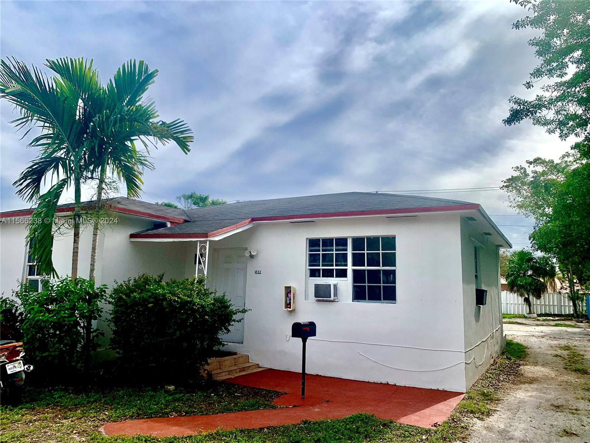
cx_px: 295
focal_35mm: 26
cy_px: 222
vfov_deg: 53.1
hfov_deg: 67.3
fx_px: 443
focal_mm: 4.25
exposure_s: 1/4274
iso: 25
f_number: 1.8
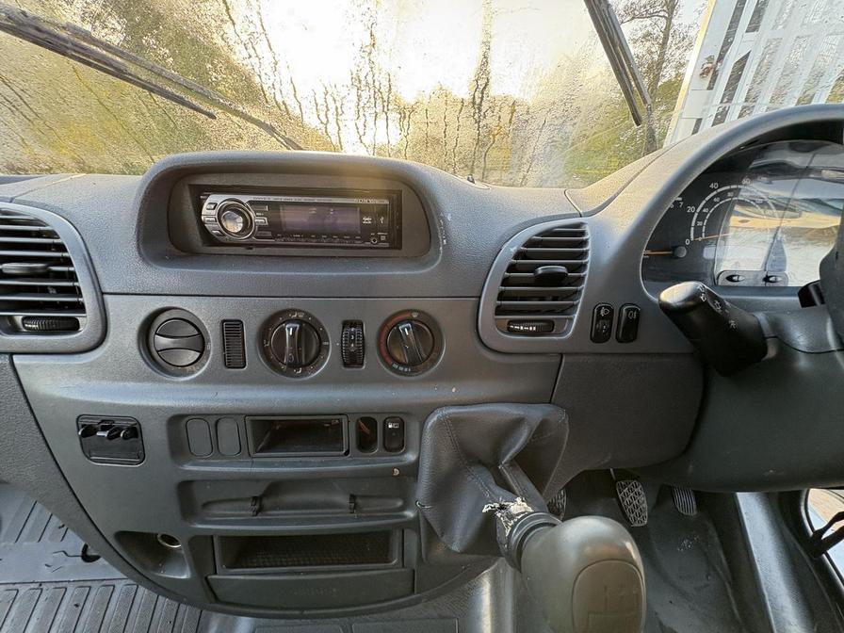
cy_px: 316
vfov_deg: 85.7
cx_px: 422
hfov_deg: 102.1
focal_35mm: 14
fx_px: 341
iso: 200
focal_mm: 2.22
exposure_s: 1/99
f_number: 2.2
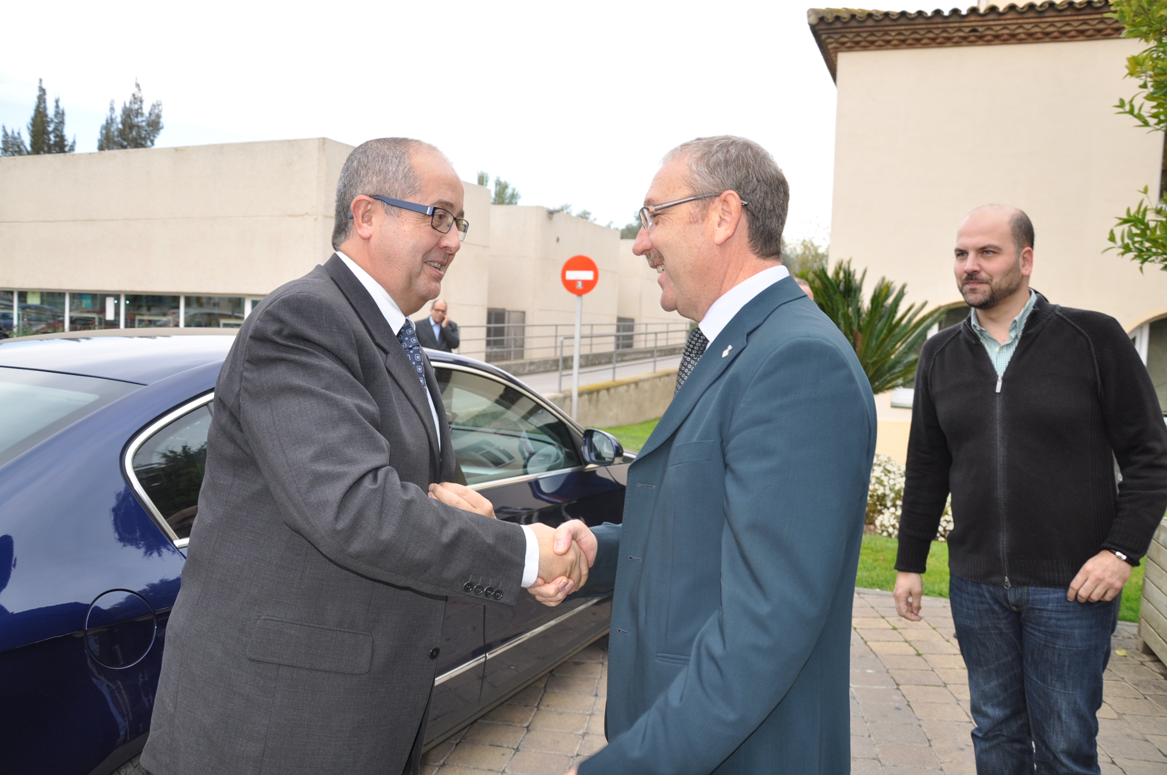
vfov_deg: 47.8
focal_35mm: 27
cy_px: 388
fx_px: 874
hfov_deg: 67.4
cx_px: 584
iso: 200
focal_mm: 18
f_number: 4.5
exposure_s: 1/200
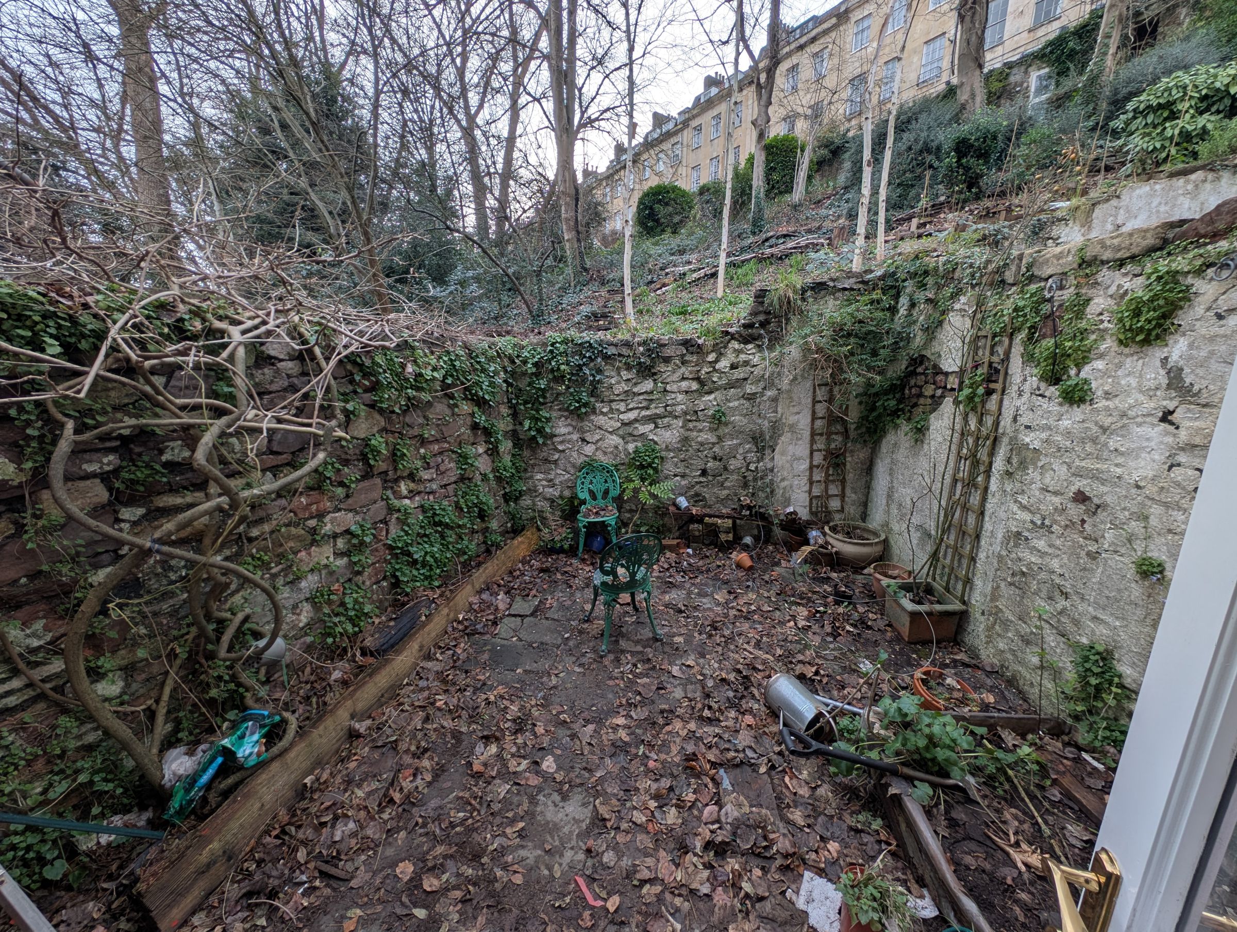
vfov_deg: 94.6
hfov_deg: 110.5
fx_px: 429
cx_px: 618
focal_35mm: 12
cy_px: 466
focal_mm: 2.23
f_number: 1.95
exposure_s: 1/459
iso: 45
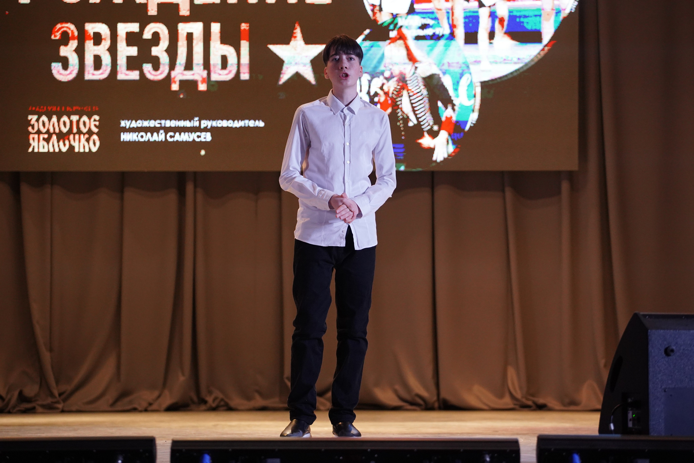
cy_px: 232
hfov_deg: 18.8
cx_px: 347
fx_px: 2101
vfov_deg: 12.6
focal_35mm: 109
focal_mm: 109
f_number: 4
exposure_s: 1/500
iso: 3200
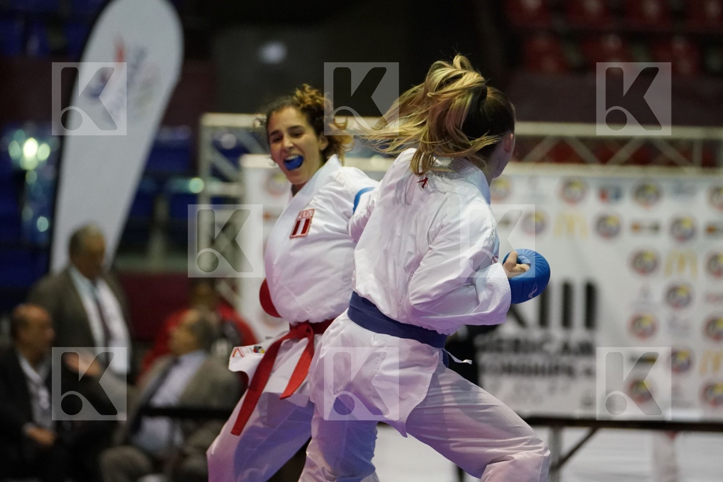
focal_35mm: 250
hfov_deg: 8.2
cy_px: 241
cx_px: 362
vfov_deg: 5.5
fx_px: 5020
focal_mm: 167
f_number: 2.8
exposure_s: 1/800
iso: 6400
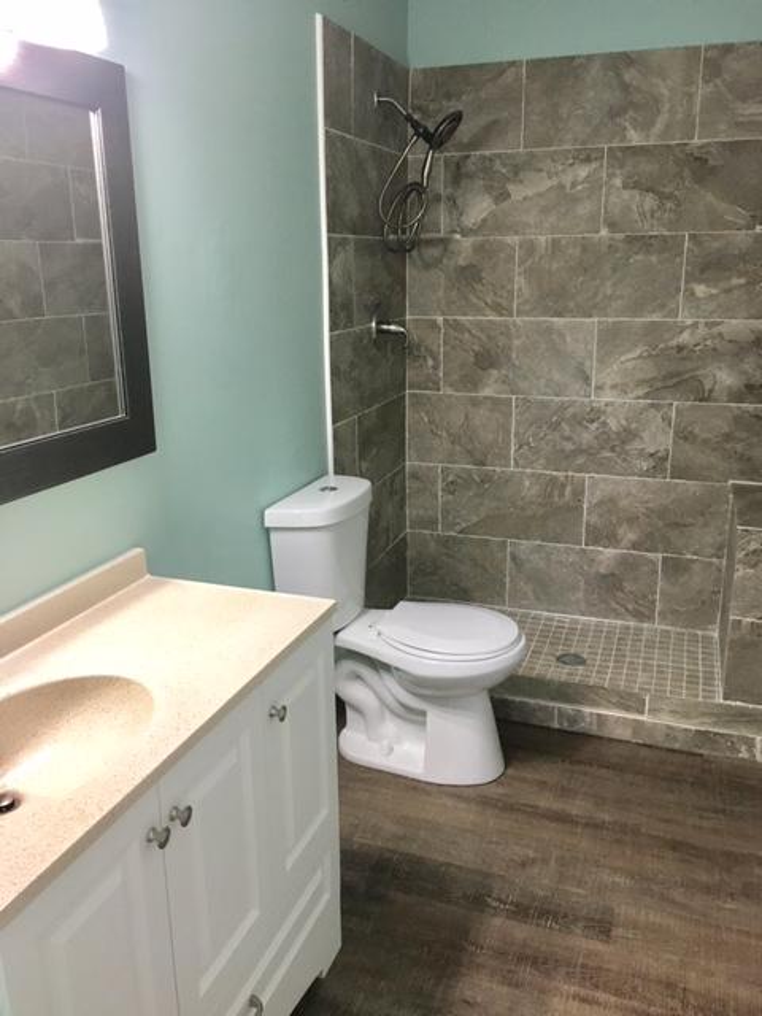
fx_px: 851
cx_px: 381
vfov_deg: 61.7
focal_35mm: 29
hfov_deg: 48.2
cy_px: 508
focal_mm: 4.15
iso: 100
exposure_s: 1/30
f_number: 2.2
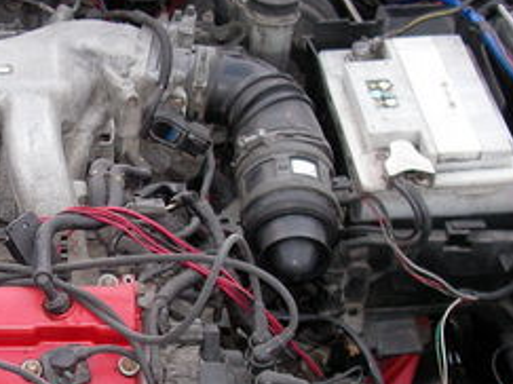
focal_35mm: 100
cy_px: 291
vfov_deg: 14.7
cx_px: 57
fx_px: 1481
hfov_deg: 19.3
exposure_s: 1/31.5
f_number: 3.3
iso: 100
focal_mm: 6.3
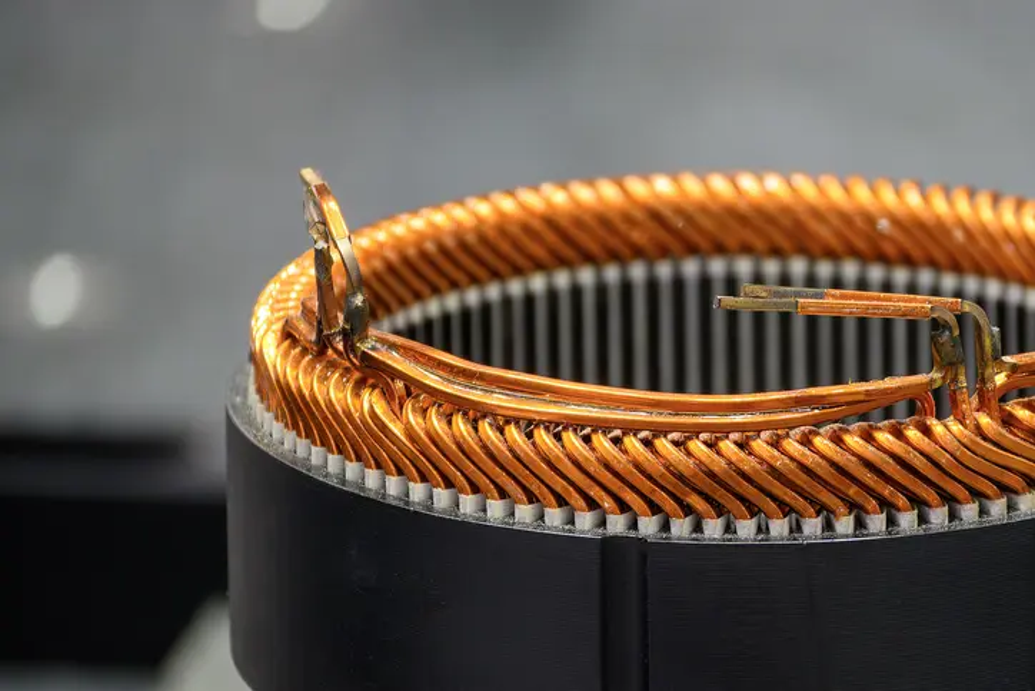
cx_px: 518
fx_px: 10783
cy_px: 346
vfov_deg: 3.7
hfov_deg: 5.5
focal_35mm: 375
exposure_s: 1/80
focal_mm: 250
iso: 2000
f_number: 6.3
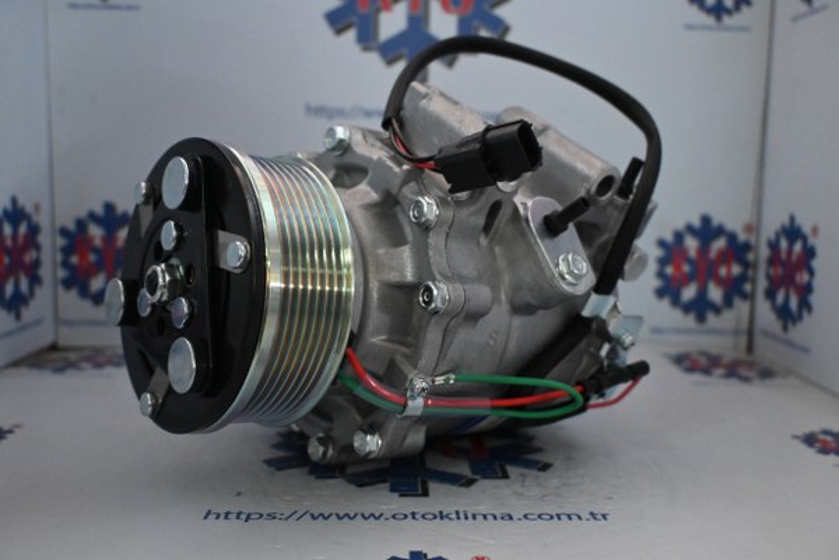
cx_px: 420
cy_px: 280
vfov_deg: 38.4
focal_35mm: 34
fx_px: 804
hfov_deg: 55.1
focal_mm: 23
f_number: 4.2
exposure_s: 1/60
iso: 4000
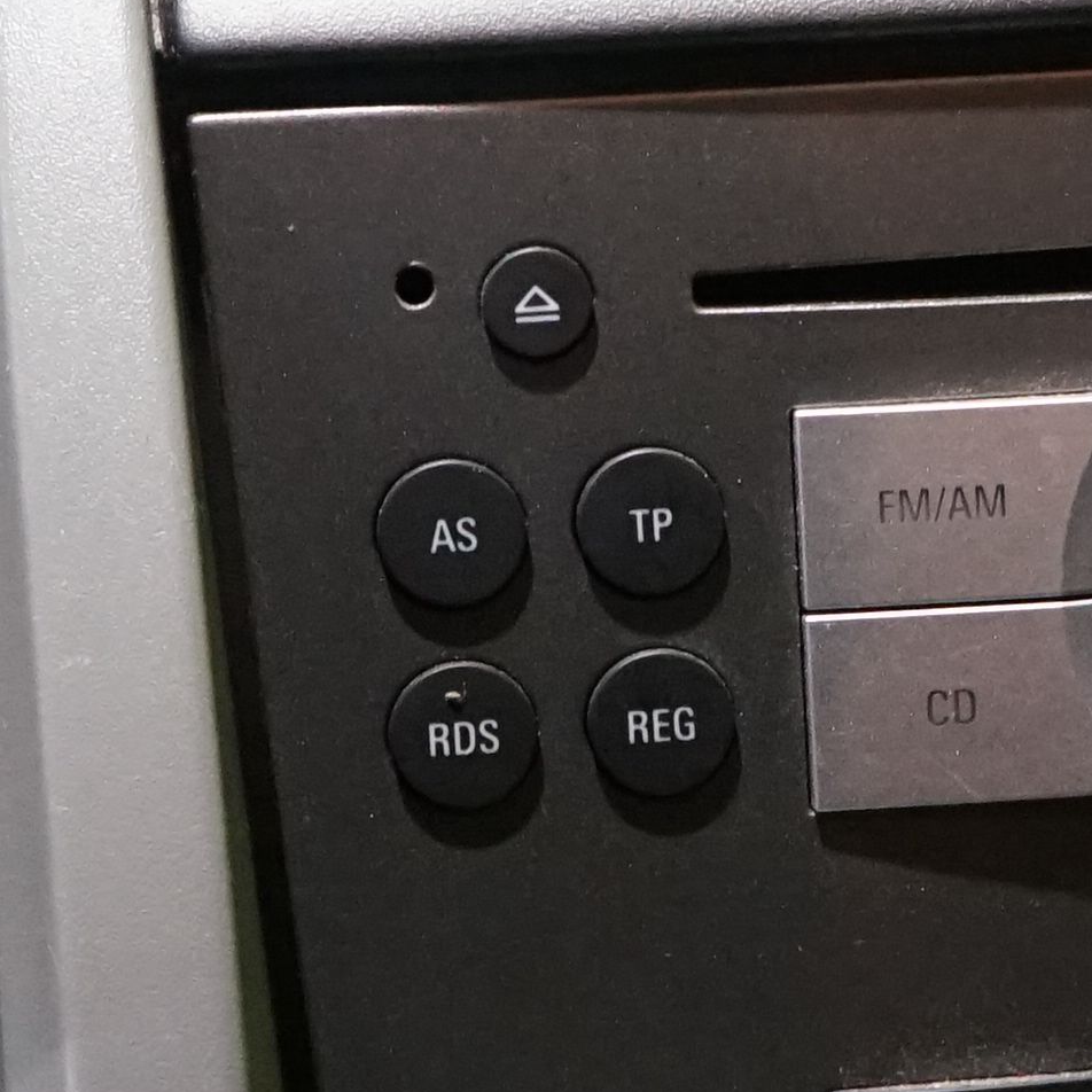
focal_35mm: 150
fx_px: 5354
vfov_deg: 11.6
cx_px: 890
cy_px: 630
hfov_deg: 11.6
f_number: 3.5
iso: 4000
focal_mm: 28
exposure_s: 1/160
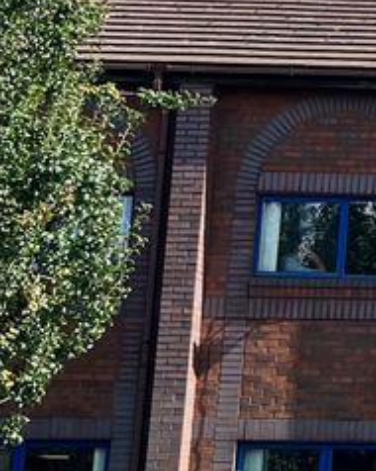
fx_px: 1685
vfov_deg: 15.9
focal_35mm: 121
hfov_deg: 10.3
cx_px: 1010
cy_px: 253
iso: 50
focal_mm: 5.7
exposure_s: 1/2994
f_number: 1.5
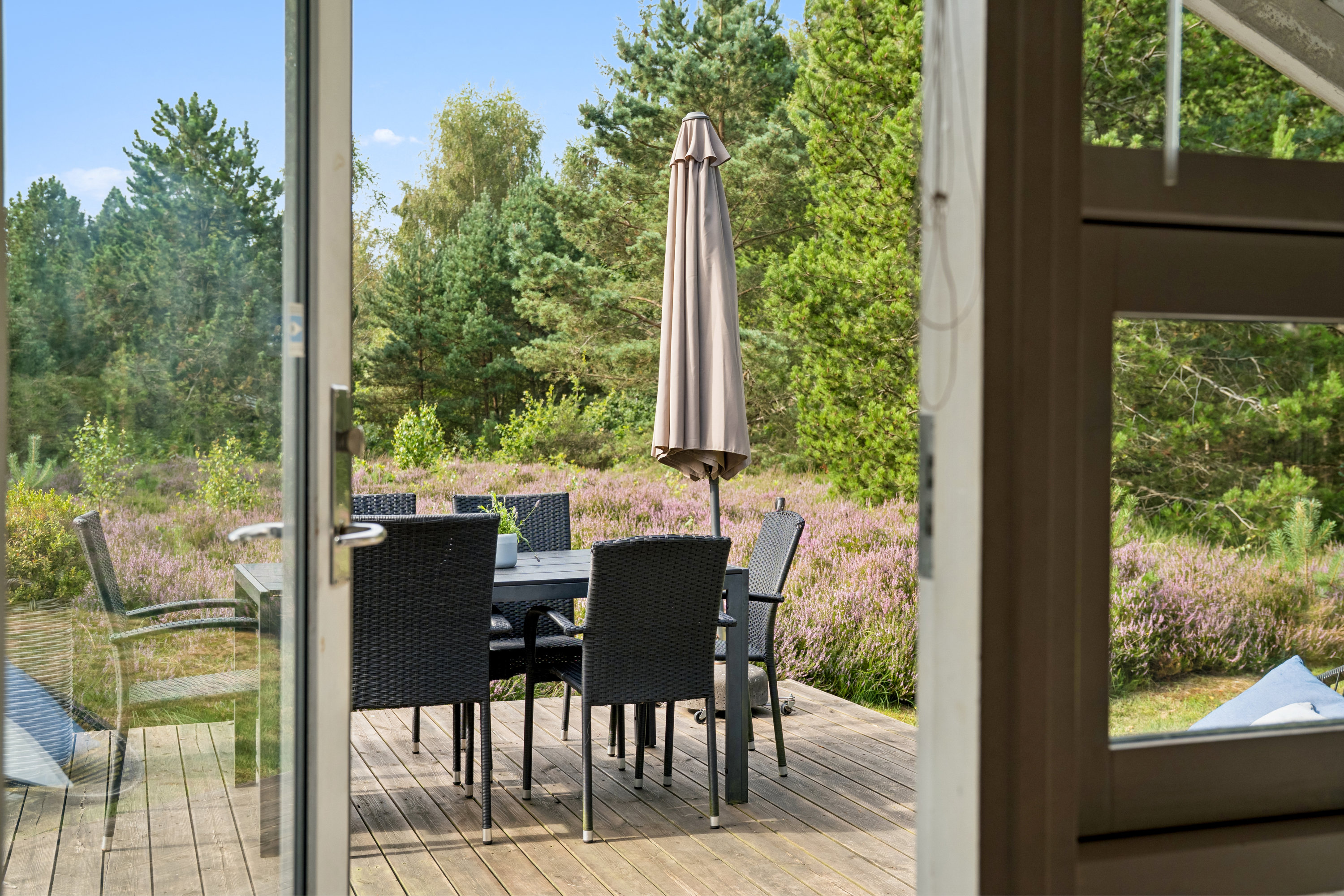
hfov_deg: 50.7
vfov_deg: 35.1
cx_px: 672
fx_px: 1419
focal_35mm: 38
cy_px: 448
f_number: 5.6
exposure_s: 1/640
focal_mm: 38
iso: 400
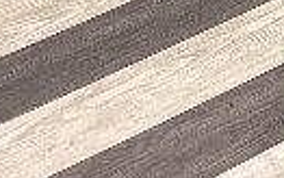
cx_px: 869
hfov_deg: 8.2
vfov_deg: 5.1
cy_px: -649
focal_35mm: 215
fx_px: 1665
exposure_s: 1/120
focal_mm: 5.7
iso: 100
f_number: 1.5
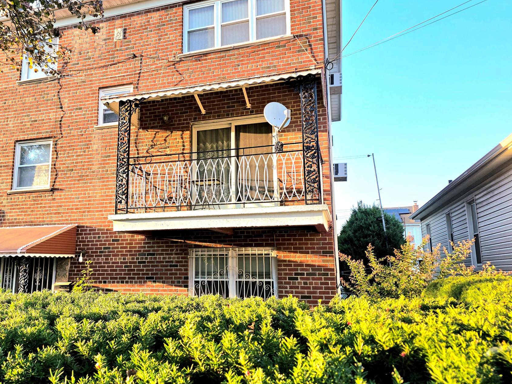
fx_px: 414
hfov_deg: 62.8
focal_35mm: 28
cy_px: 192
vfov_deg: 49.8
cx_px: 204
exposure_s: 1/370
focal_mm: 6.3
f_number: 1.7
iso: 32
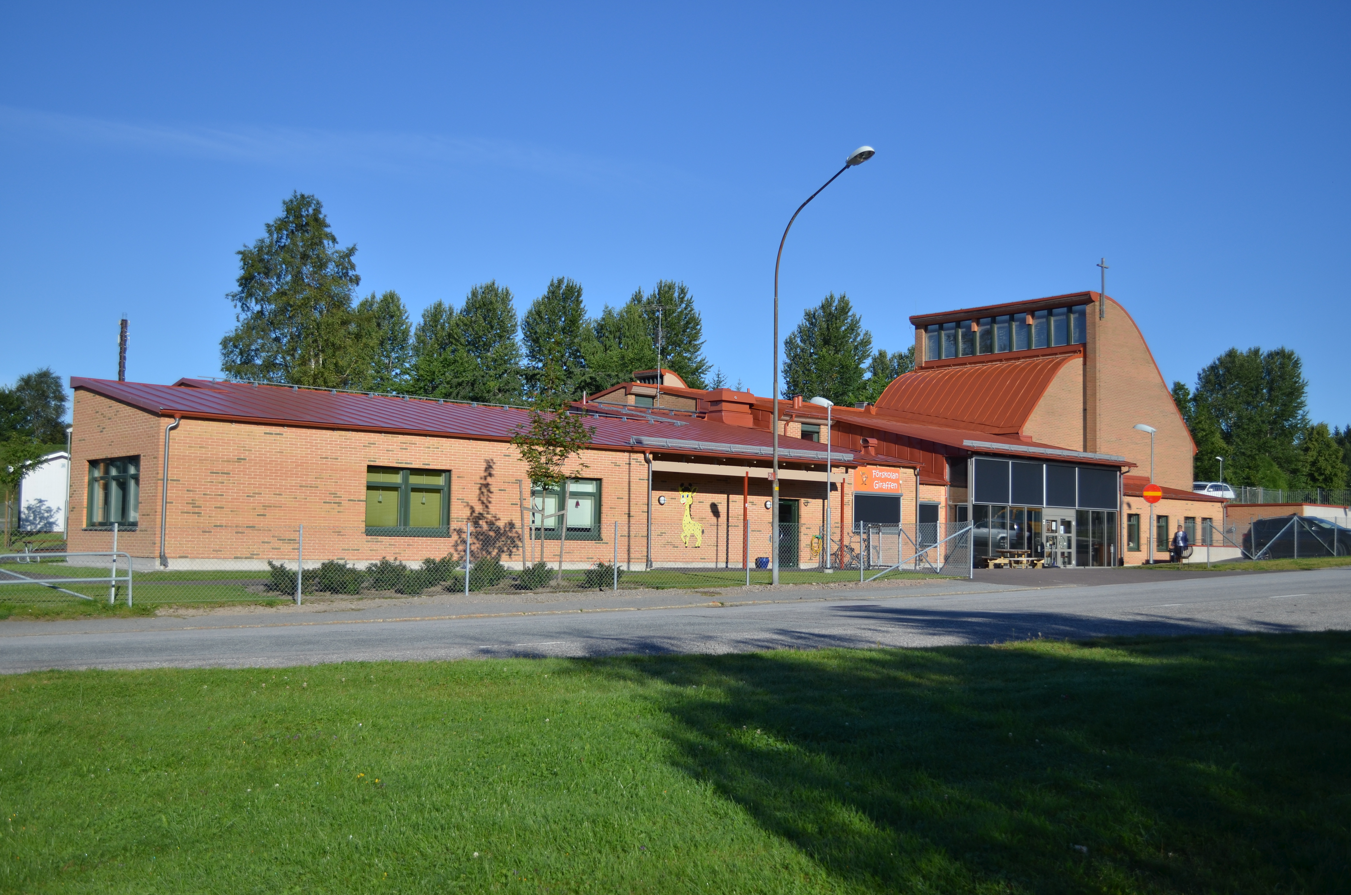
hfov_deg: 53.2
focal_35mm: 36
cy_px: 448
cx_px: 676
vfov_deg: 36.7
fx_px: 1348
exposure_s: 1/2000
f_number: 4
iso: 160
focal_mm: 24
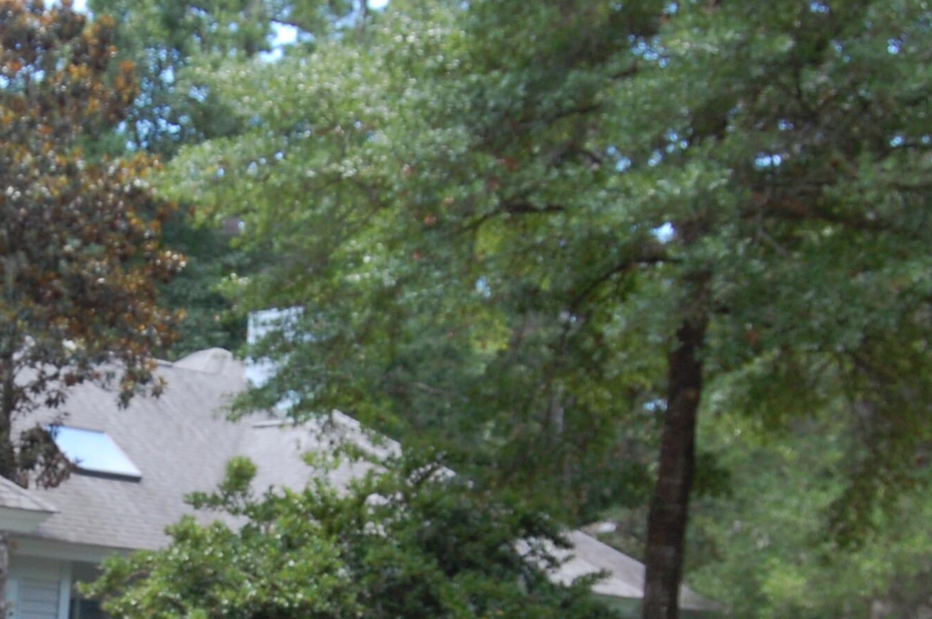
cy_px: 532
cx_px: 128
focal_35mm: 81
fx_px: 2095
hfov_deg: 24.5
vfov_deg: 16.6
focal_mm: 24
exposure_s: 1/160
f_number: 9
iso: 400
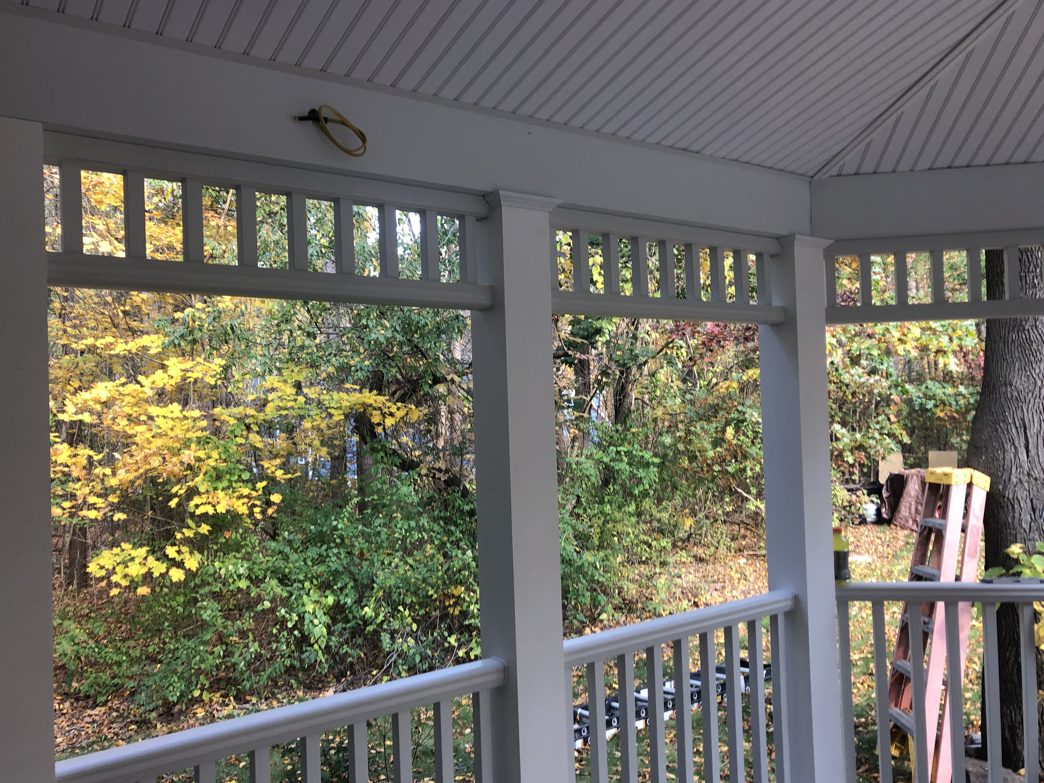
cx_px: 506
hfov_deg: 61.6
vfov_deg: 48.2
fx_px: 875
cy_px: 386
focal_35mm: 29
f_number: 1.8
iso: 64
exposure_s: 1/120
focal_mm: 3.99
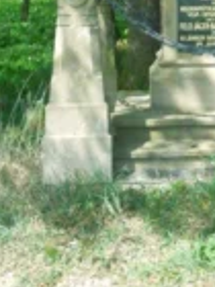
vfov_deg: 19.1
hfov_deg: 14.8
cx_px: 217
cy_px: -45
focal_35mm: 98
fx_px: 812
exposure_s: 1/1600
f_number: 7.6
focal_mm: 7
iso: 3200
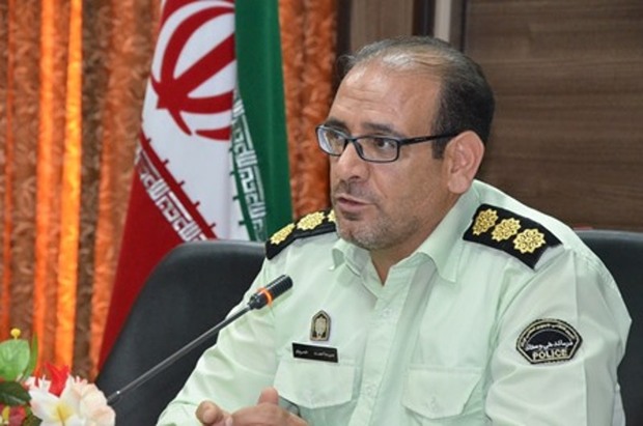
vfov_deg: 8.7
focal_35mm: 158
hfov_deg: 13.1
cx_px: 322
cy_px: 213
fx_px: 2808
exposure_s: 1/80
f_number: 8
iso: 5000
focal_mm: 105
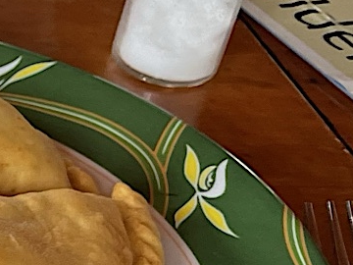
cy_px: 273
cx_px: -600
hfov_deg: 10.6
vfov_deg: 9.9
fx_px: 1509
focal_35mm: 148
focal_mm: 4.2
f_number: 1.6
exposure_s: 1/121
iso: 50
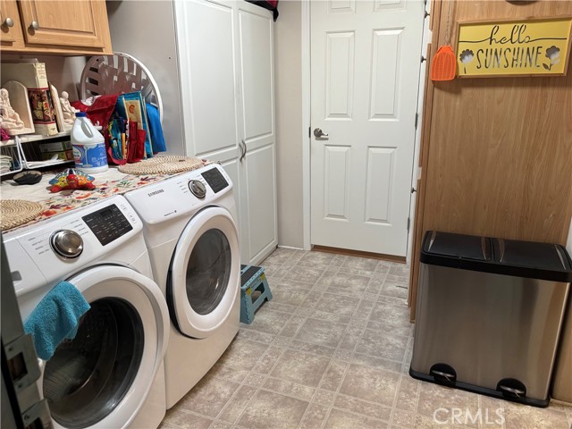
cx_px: 286
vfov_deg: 53.1
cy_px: 214
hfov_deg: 67.3
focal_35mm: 26
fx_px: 430
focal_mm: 5.96
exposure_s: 1/60
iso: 200
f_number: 1.6
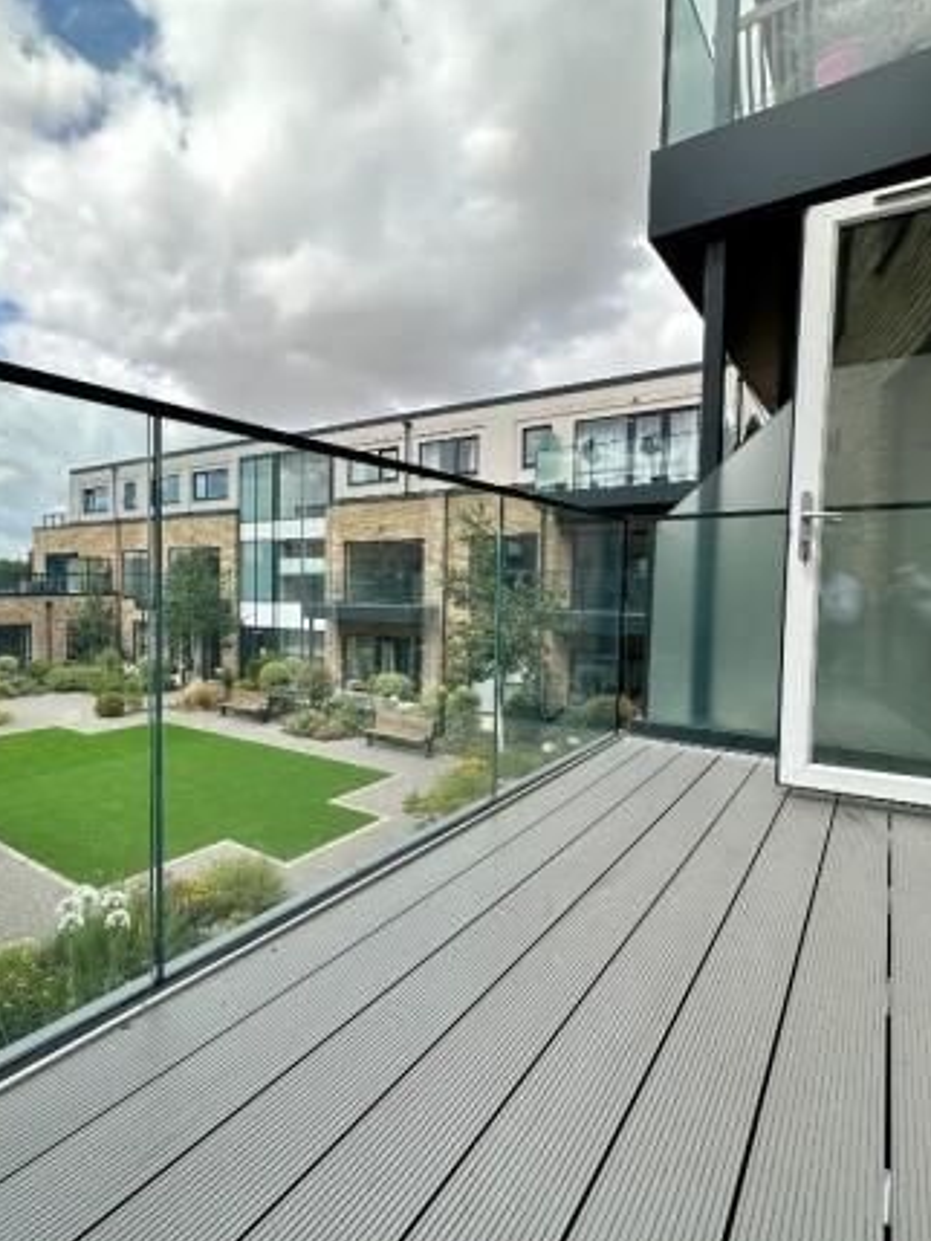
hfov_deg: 67.1
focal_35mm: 19
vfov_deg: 84.6
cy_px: 620
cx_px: 319
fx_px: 681
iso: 50
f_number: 2.2
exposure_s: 1/790
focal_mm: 2.22
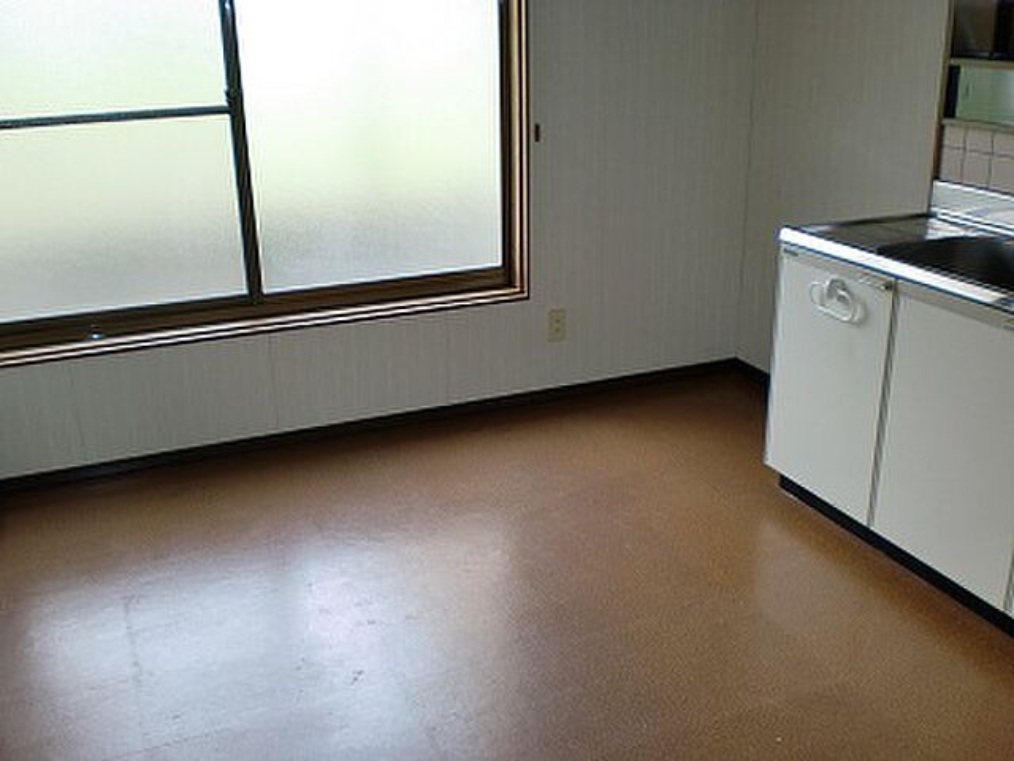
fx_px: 1025
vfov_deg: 40.7
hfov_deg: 52.6
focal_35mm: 35
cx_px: 507
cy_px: 380
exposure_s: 1/60
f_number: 3.1
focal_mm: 6.3
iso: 64
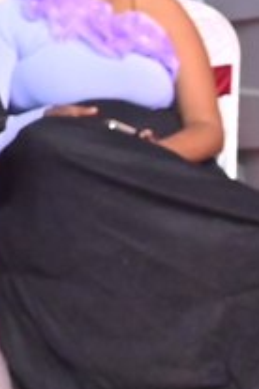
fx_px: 3147
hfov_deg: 4.0
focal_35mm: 292
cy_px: -668
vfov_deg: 6.6
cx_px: -1171
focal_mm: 31.5
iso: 2500
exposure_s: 1/200
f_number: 4.5
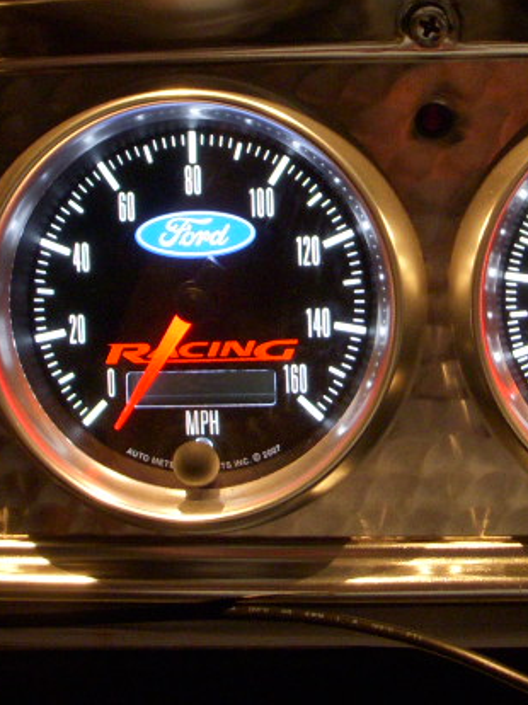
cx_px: 383
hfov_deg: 15.7
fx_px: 1914
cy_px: 228
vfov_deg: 20.8
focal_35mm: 94
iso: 250
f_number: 3.3
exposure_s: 1/8
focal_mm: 6.3
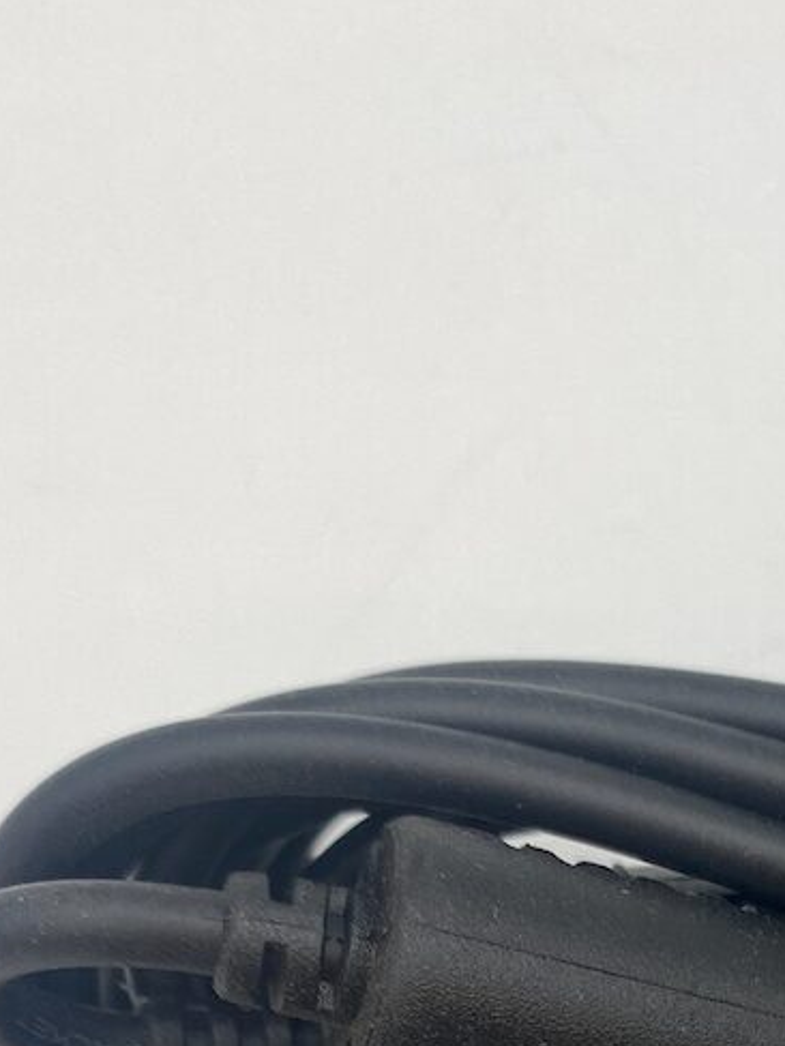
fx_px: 2600
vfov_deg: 19.7
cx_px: 1098
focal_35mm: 86
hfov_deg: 16.0
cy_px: 1583
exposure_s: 1/121
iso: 40
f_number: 1.8
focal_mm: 4.25
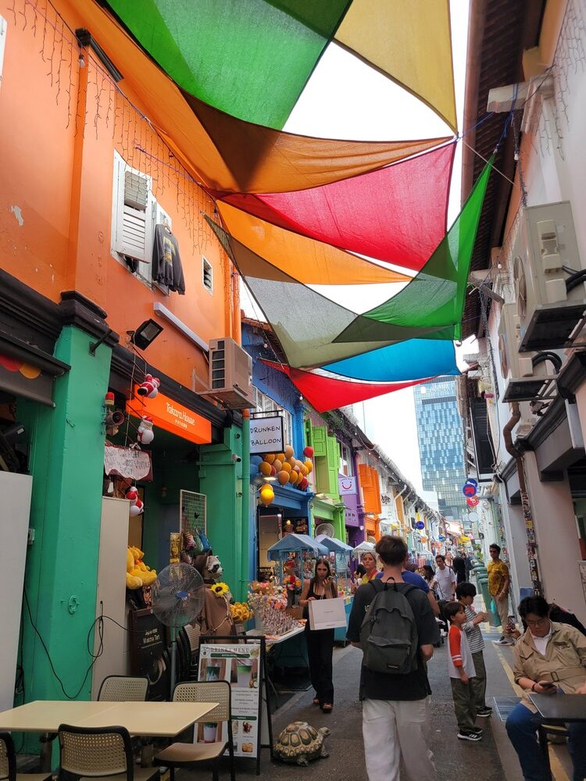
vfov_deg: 67.3
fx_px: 587
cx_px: 293
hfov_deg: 53.1
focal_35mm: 26
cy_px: 390
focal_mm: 5.4
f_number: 1.8
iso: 40
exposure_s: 1/451
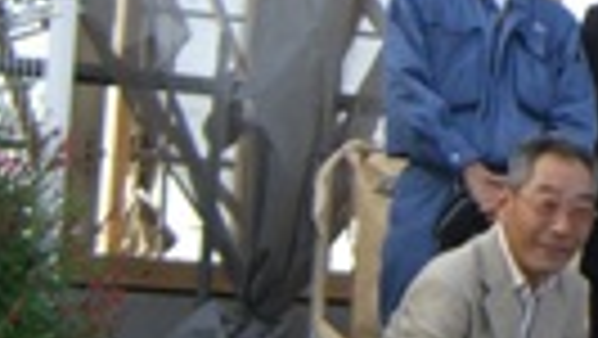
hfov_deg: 12.5
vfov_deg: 7.3
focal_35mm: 165
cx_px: 850
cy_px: -158
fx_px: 2618
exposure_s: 1/250
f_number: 2.8
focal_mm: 7.9
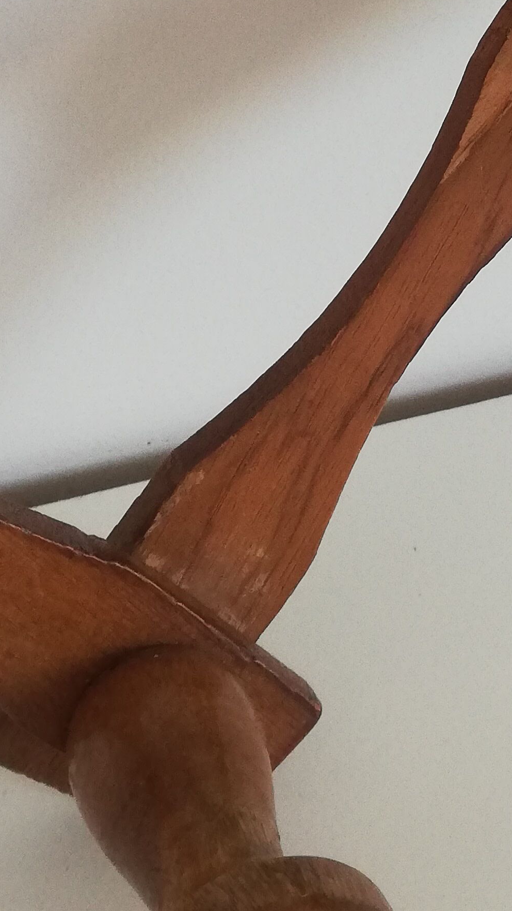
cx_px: 460
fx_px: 1786
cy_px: 35
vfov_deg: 27.2
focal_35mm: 74
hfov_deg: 16.1
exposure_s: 1/50
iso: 160
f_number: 2.2
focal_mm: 3.81
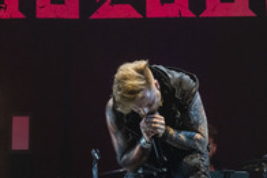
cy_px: 71
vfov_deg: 11.1
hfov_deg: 16.5
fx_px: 920
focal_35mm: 124
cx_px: 157
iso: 1250
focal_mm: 54
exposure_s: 1/320
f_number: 5
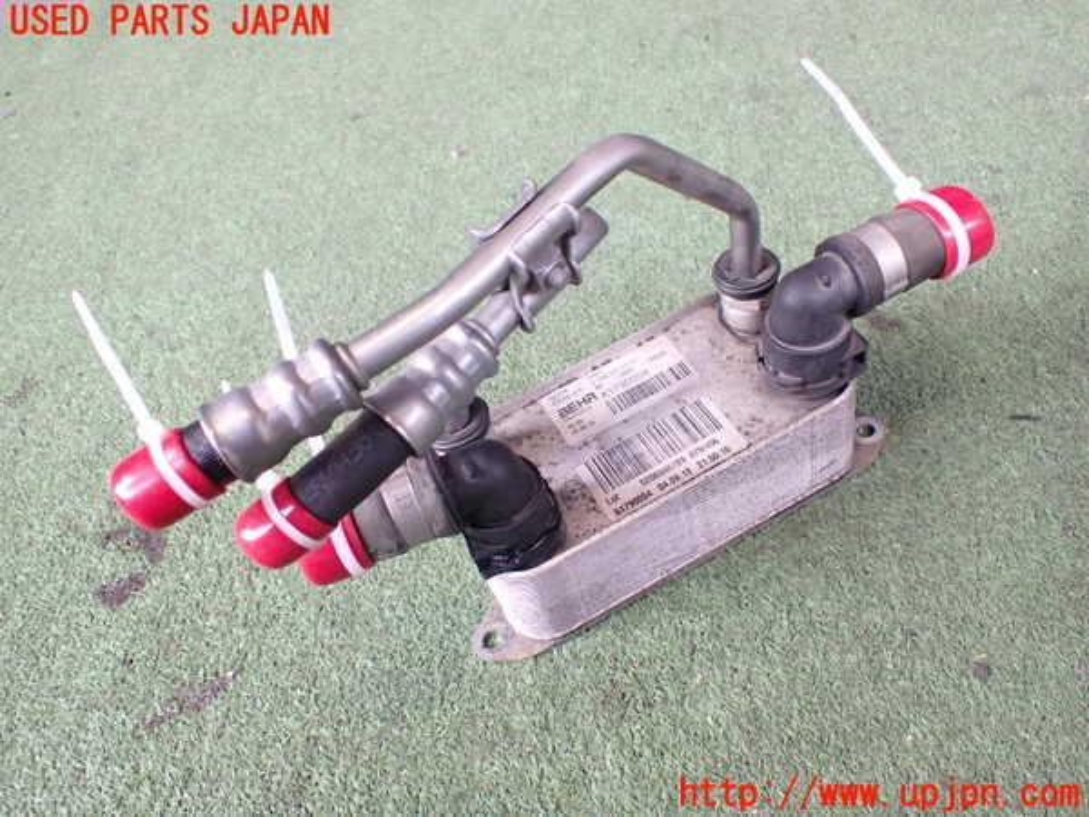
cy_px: 408
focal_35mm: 30
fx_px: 944
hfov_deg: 60.0
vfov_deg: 46.8
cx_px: 544
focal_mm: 5.4
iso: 400
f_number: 2.3
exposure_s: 1/125
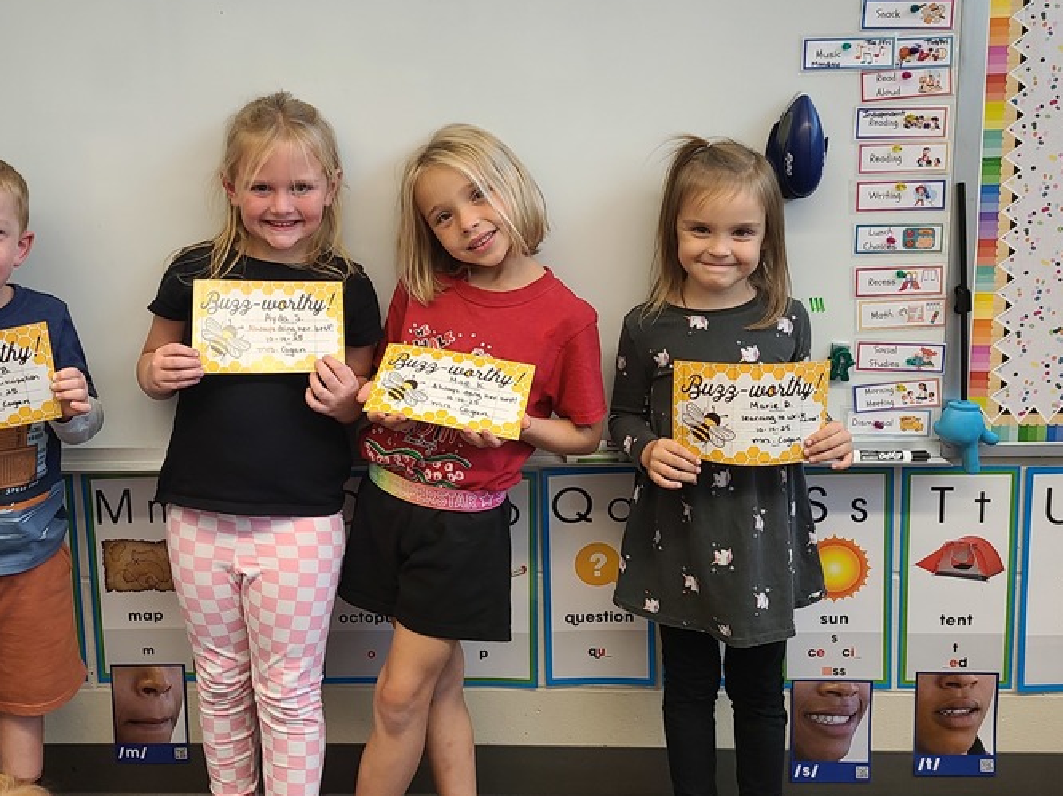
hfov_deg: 46.3
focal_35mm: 40
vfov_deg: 35.4
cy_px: 231
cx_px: 377
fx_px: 1228
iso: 125
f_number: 1.8
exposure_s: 1/60
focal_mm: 5.4
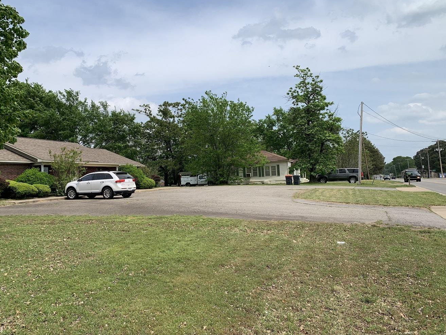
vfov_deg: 49.7
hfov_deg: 63.4
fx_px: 361
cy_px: 160
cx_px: 229
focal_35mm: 28
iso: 25
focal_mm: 4.25
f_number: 1.8
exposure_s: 1/3185
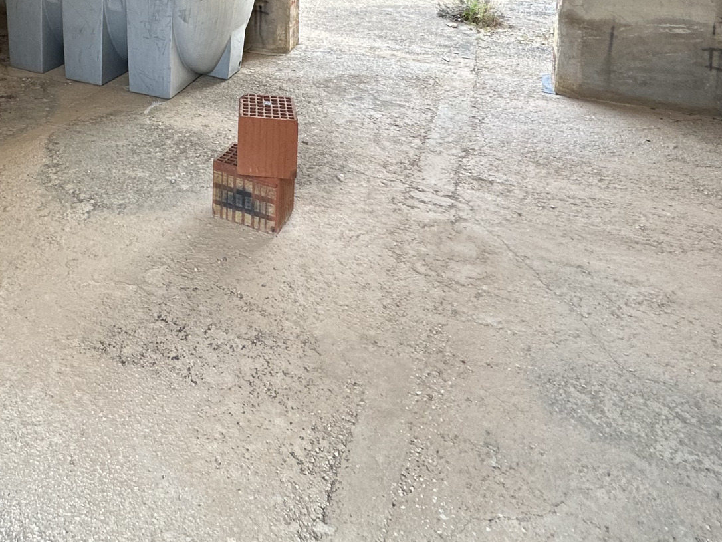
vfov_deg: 35.2
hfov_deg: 50.8
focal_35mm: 33
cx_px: 112
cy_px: -88
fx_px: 688
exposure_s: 1/99
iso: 64
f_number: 2.2
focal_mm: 2.22
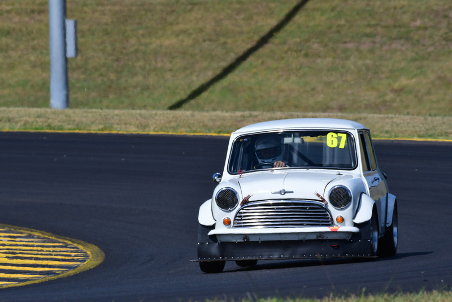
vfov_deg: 1.8
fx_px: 9420
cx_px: 226
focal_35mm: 750
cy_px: 151
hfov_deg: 2.7
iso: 250
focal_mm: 500
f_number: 11
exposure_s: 1/640
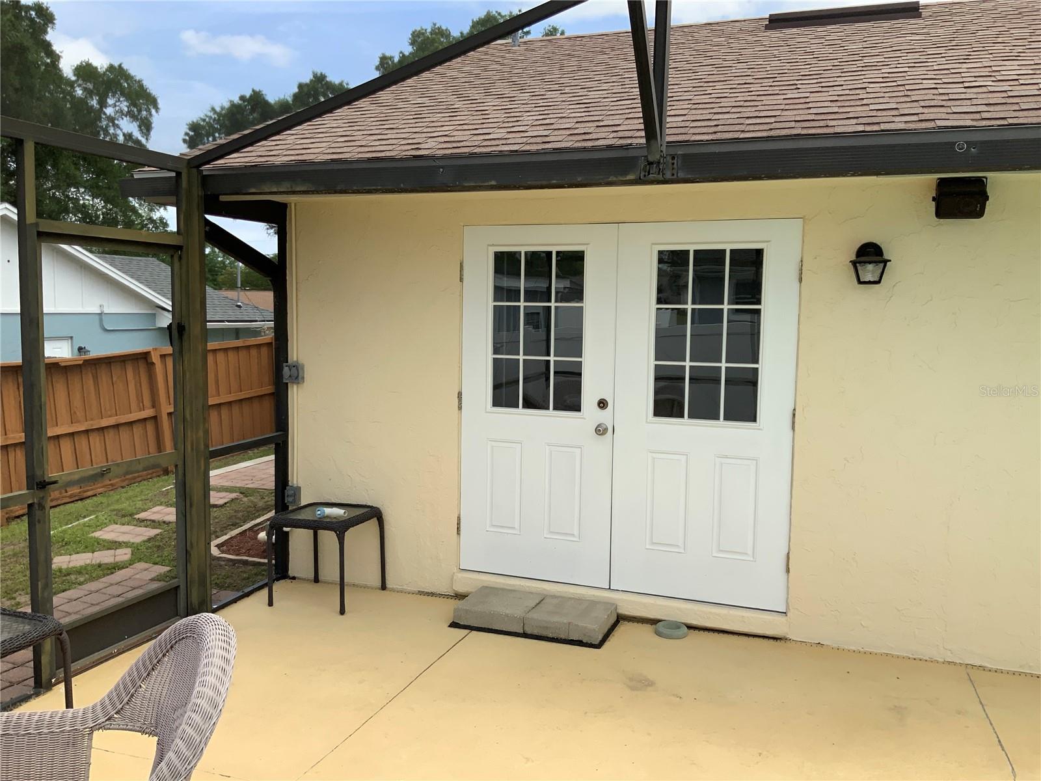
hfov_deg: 61.7
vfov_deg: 48.2
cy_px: 390
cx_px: 520
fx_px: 872
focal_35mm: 29
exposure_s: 1/997
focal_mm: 3
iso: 16
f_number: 1.8
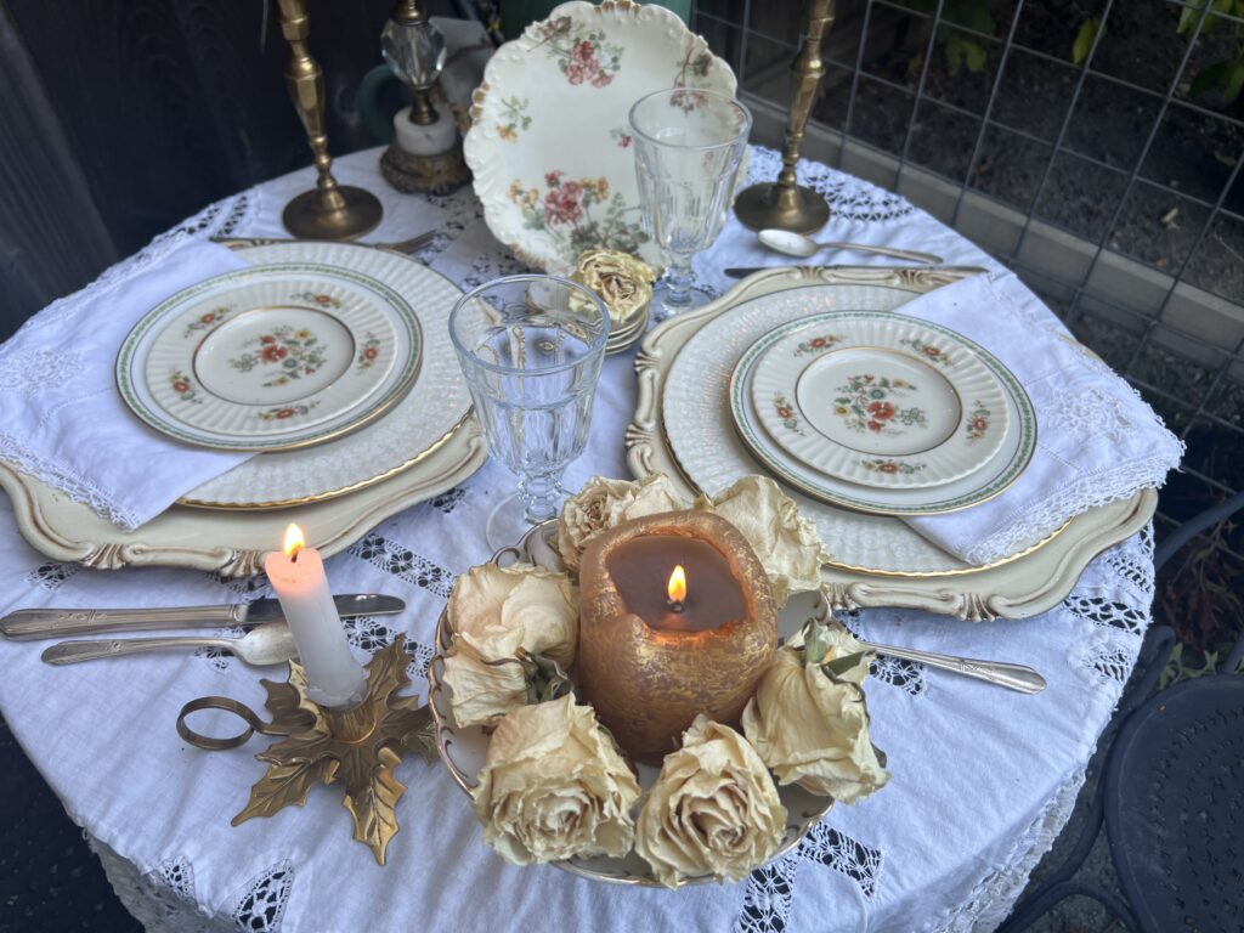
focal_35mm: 26
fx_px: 934
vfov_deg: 53.1
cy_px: 466
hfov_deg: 67.3
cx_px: 622
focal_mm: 5.7
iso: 32
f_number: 1.5
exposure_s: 1/121
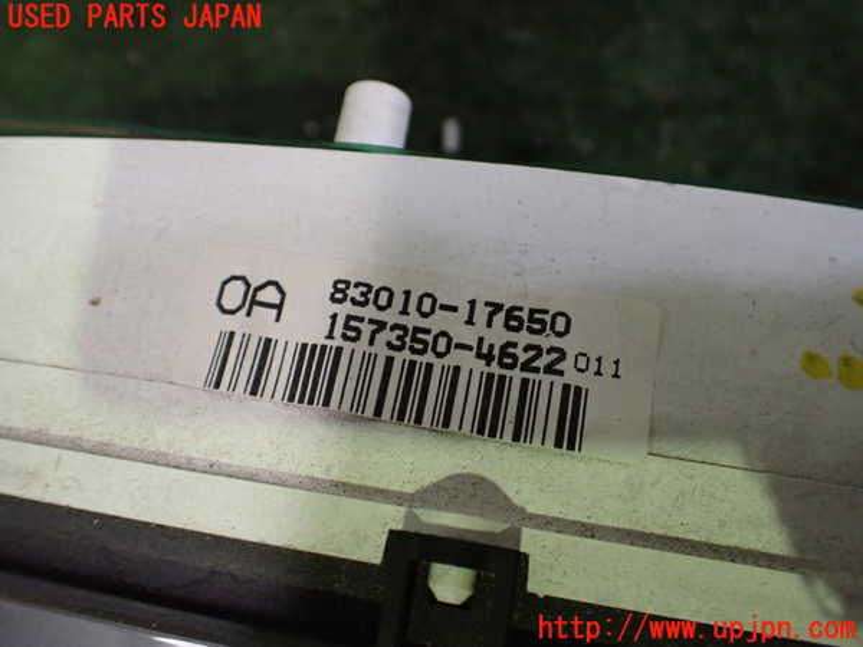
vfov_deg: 46.8
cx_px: 432
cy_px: 324
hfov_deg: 60.0
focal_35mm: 30
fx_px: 748
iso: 800
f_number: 2.3
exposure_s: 1/100
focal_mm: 5.4
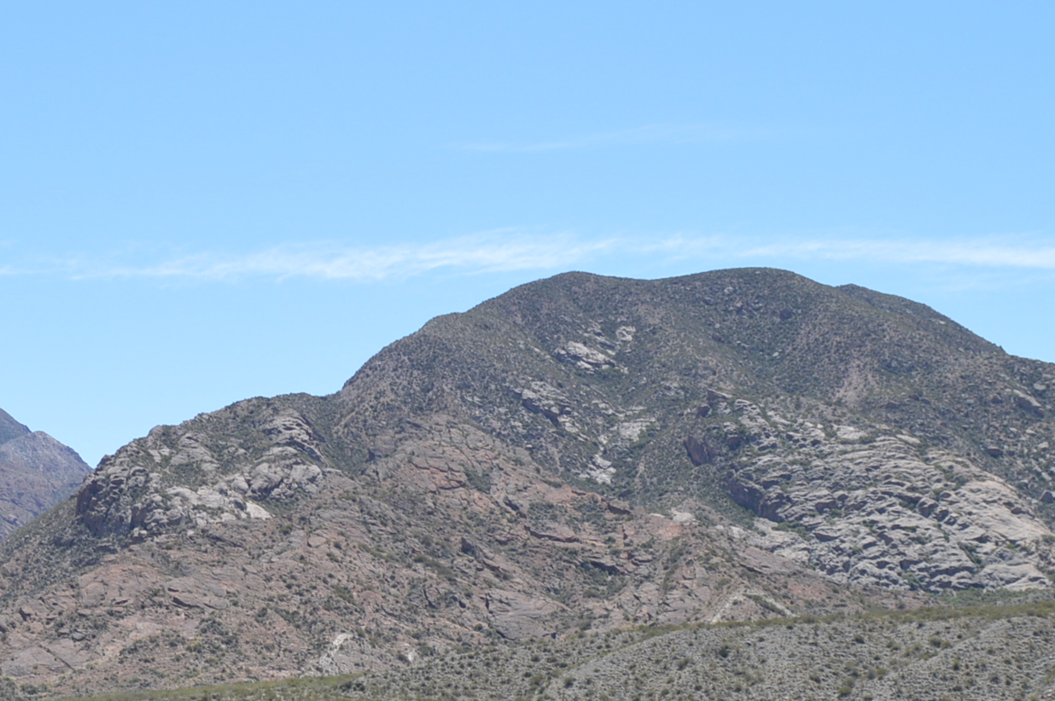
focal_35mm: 73
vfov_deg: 18.1
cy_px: 712
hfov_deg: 27.5
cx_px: 325
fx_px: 2138
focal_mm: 20
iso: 100
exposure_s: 1/200
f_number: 7.1
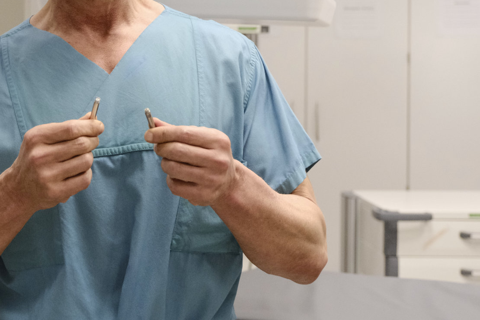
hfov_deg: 30.8
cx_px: 114
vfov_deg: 20.9
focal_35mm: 64
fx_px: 853
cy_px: 51
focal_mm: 24.9
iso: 3200
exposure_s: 1/500
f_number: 2.8
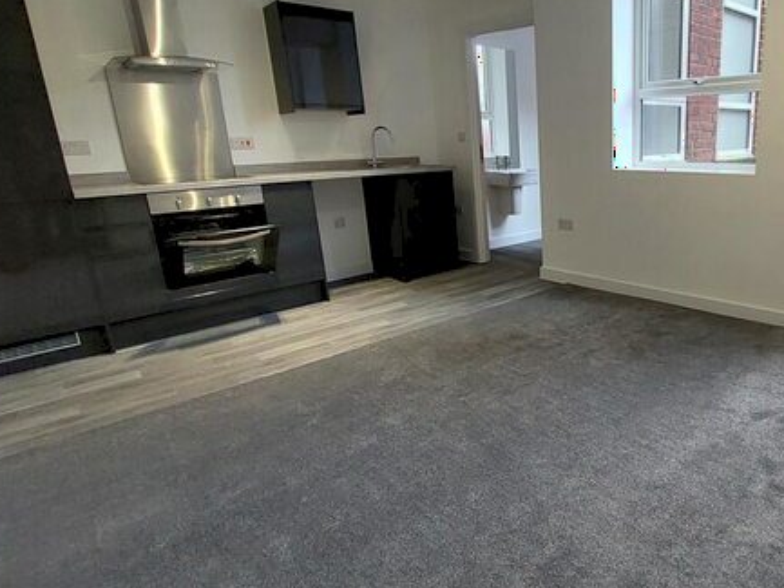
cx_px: 578
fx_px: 476
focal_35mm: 21
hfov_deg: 74.0
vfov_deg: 63.3
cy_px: 267
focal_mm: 1.74
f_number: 2.2
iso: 200
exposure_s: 1/50
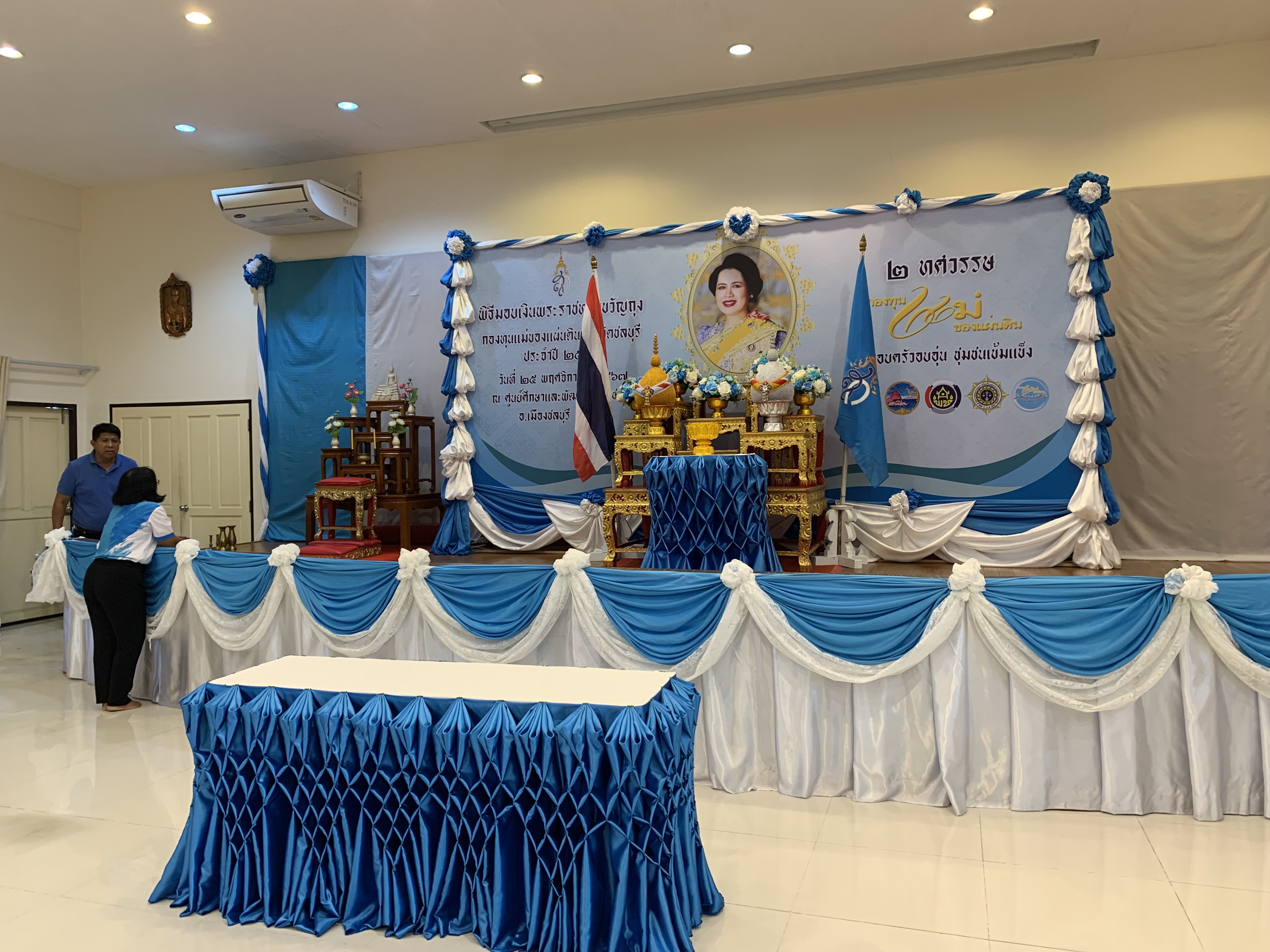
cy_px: 476
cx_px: 635
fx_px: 954
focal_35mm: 26
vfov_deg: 53.1
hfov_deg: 67.3
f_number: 1.8
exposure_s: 1/50
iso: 125
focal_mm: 4.25
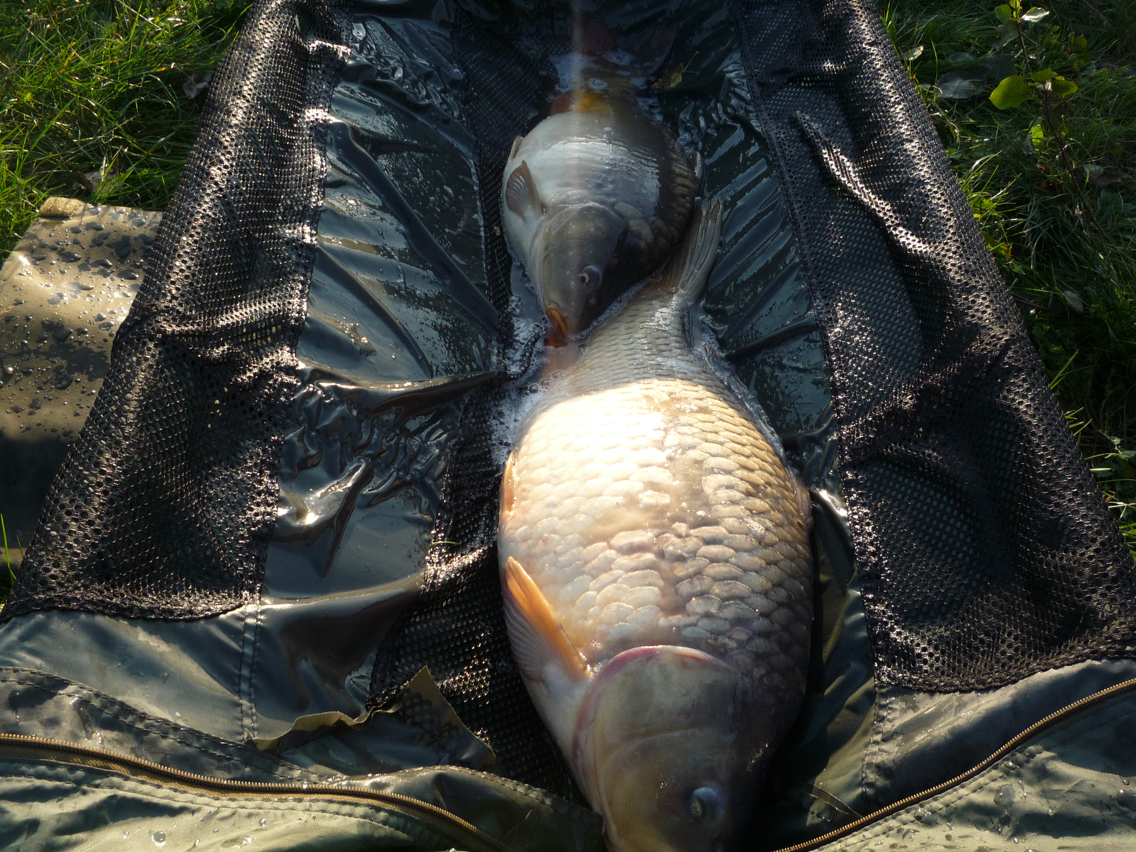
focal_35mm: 32
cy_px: 442
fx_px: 1050
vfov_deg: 44.2
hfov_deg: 56.8
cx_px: 594
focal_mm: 5.2
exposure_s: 1/200
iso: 100
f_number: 4
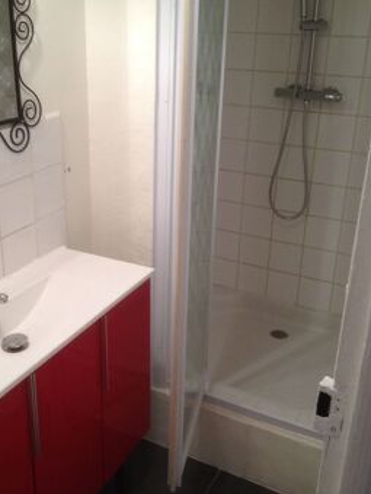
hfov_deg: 32.7
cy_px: 239
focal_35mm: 44
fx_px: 629
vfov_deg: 42.9
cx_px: 141
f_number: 2.4
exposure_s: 1/20
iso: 100
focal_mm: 4.28
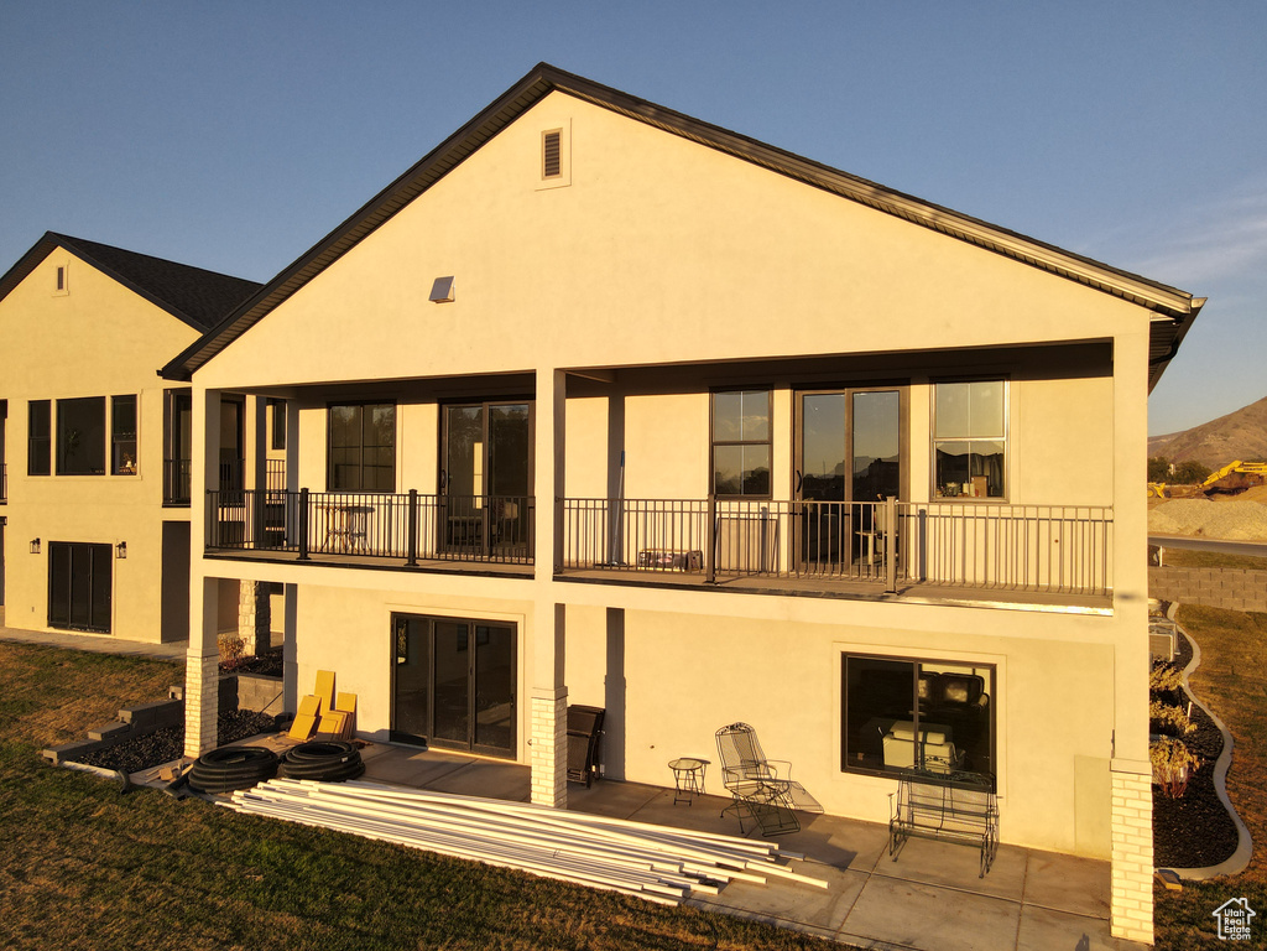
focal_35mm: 24
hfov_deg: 71.6
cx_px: 634
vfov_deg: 56.8
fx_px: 878
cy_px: 476
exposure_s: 1/50
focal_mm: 4.5
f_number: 2.8
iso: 100
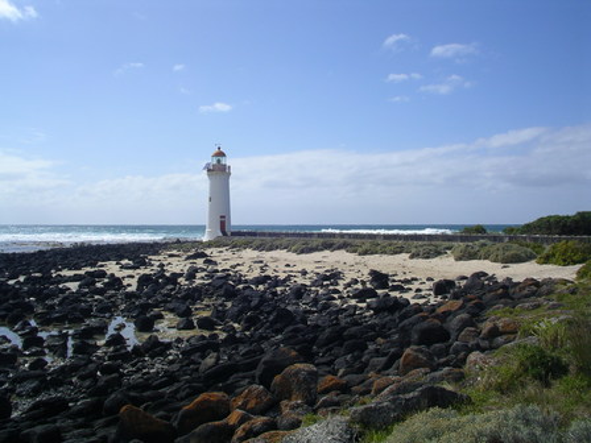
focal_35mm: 37
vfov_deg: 38.7
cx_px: 296
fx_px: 632
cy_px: 222
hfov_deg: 50.1
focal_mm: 5.7
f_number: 6.9
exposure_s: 1/320
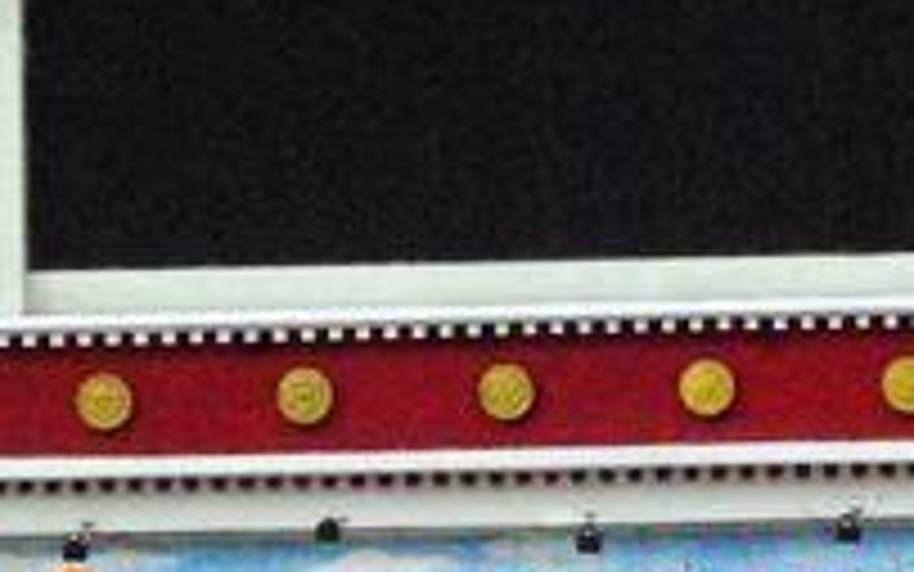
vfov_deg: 2.8
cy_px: 207
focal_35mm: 465
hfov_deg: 4.5
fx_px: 11586
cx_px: 702
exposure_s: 1/2000
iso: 3200
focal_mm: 87.5
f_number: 13
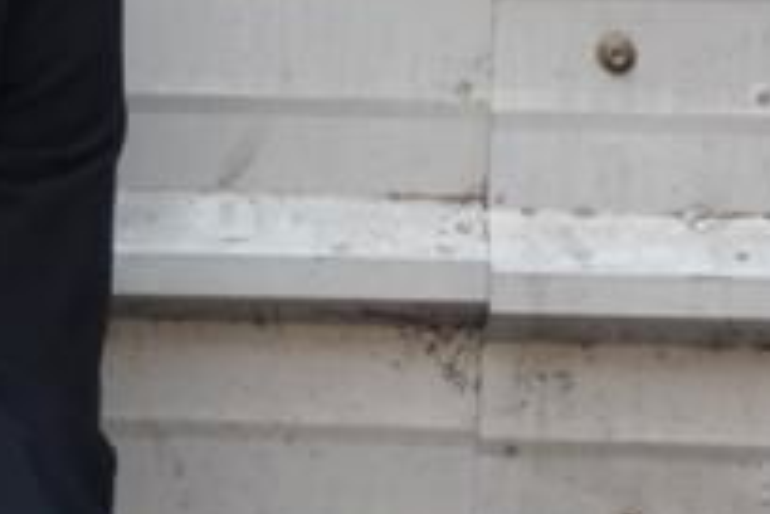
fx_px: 5154
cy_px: 189
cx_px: -445
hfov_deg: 8.3
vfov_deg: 5.7
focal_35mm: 241
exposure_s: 1/40
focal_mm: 9.7
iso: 80
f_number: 3.9
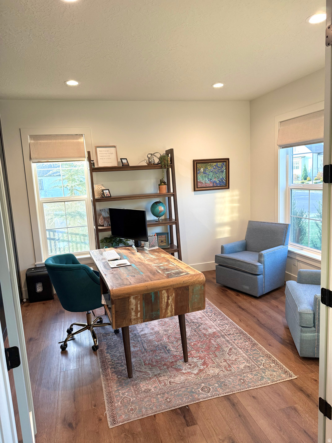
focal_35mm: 24
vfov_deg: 71.6
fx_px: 307
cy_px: 222
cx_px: 166
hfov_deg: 56.8
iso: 250
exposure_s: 1/120
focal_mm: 6.76
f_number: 1.78
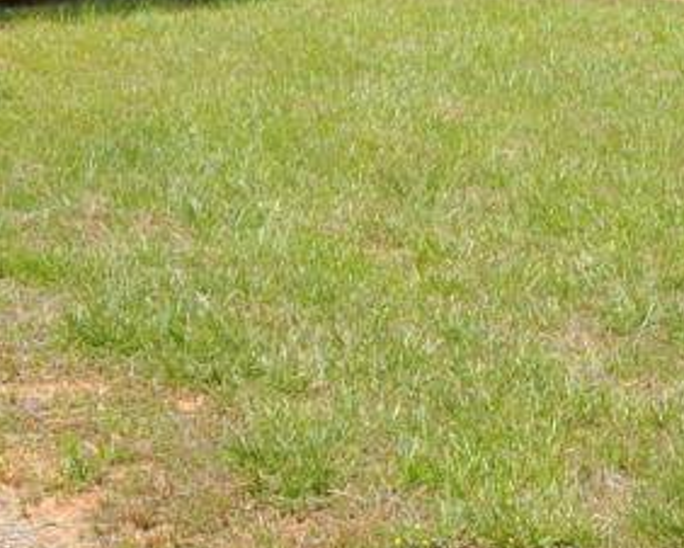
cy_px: -226
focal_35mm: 98
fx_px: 1975
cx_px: 536
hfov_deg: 19.5
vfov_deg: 14.9
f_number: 8
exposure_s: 1/250
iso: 100
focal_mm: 13
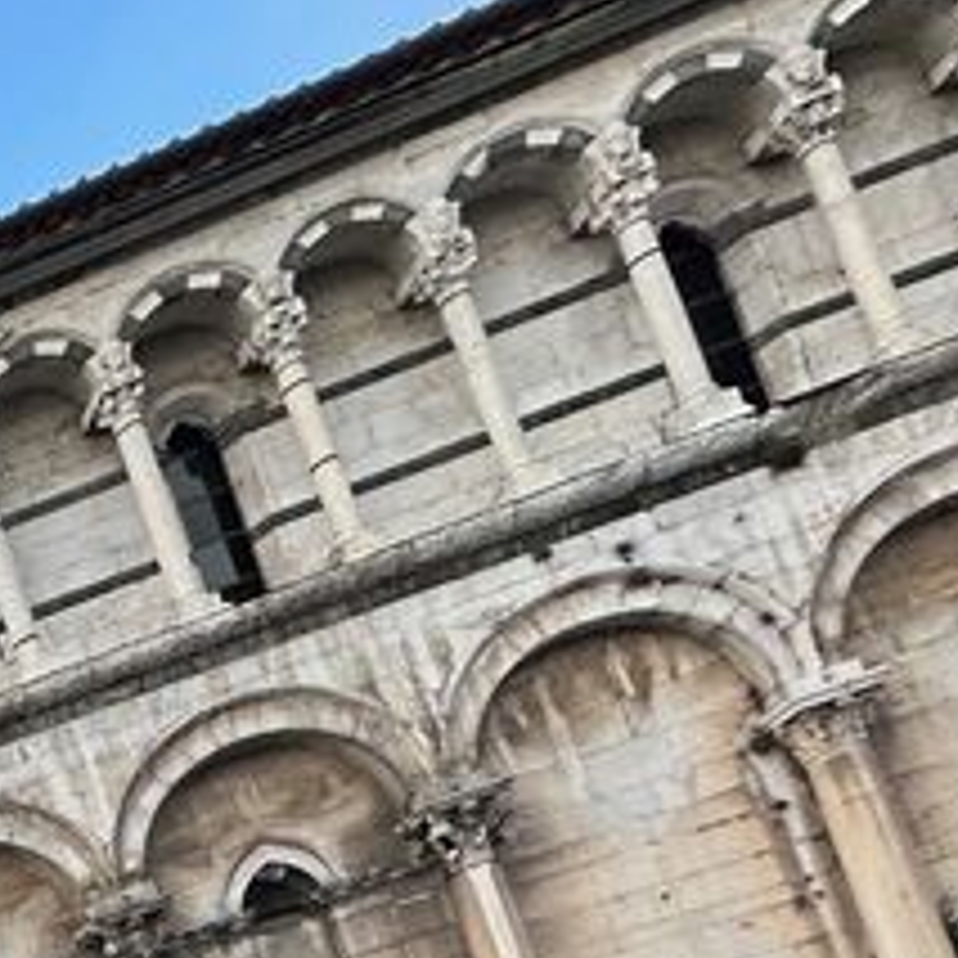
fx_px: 1816
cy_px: 1597
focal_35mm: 58
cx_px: -1048
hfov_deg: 17.9
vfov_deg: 21.9
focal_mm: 2.22
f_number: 2.2
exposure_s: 1/246
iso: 40
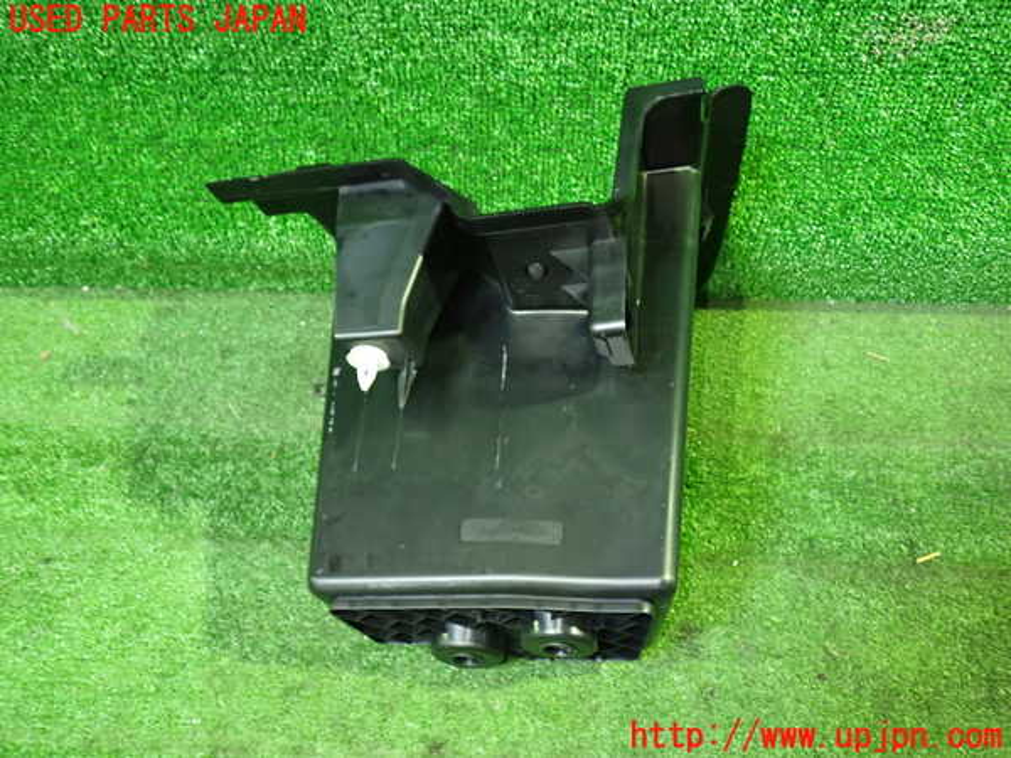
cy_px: 379
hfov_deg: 60.0
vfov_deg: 46.8
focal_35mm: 30
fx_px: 876
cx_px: 506
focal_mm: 5.4
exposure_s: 1/25
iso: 800
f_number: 2.3
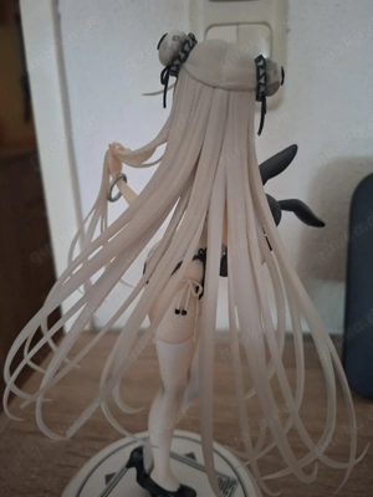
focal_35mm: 23
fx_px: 330
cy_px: 248
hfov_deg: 58.9
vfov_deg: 73.9
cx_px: 186
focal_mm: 5.54
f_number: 1.8
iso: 800
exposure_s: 1/20
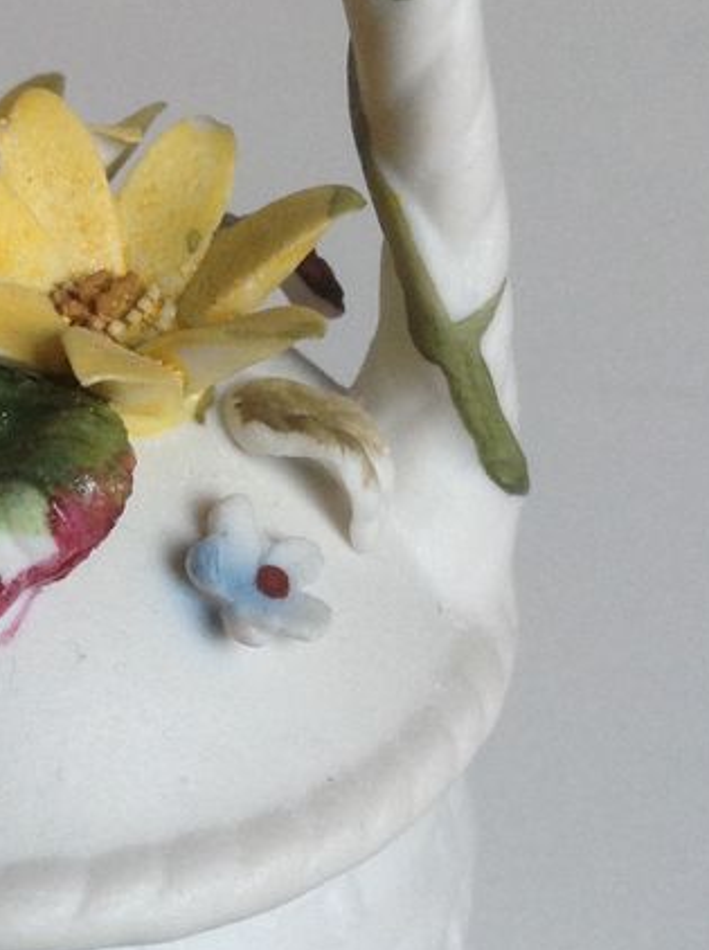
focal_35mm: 83
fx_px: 2274
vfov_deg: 23.6
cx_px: -78
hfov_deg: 17.1
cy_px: 466
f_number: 2.4
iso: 125
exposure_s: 1/15
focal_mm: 4.28
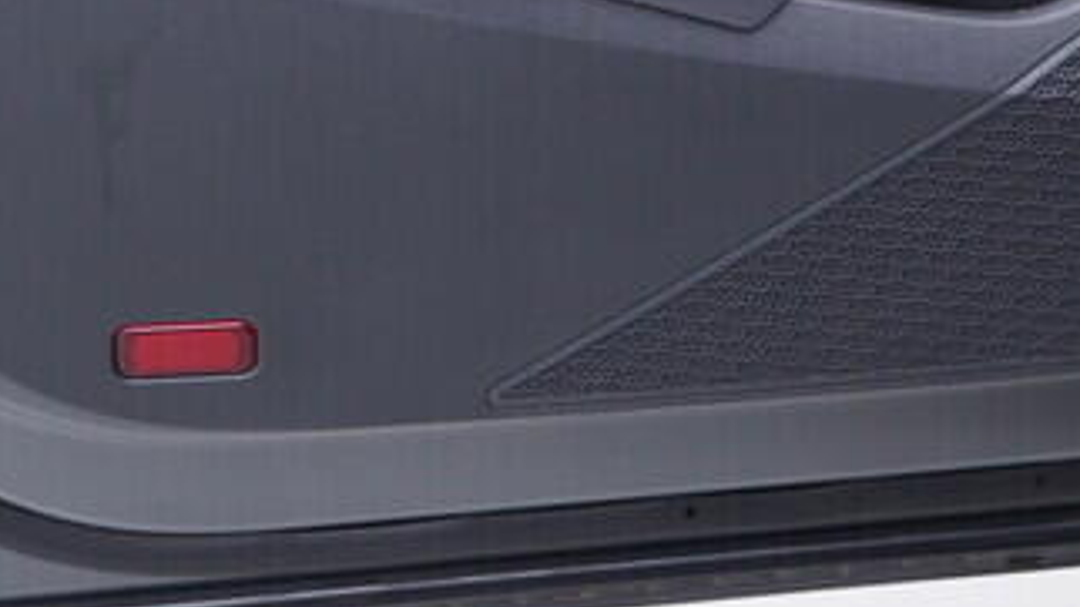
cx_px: 688
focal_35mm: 120
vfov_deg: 9.8
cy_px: -344
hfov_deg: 17.8
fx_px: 3436
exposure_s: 1/40
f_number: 2.8
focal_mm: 24
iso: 125
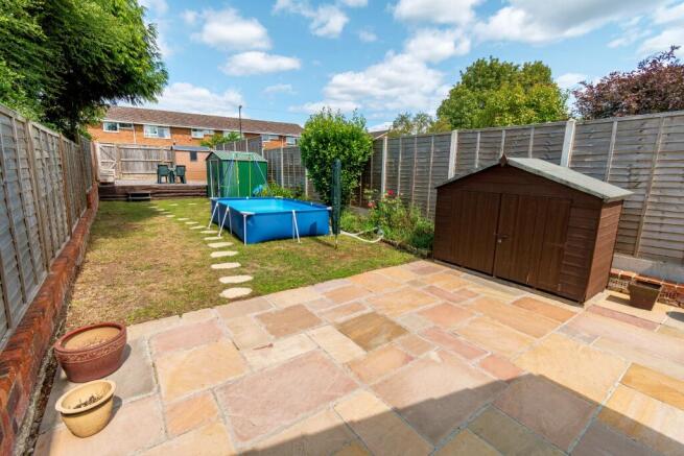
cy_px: 228
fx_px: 285
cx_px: 342
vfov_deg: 77.4
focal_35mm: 15
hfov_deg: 100.4
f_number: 7.1
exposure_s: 1/2000
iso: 320
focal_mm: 10
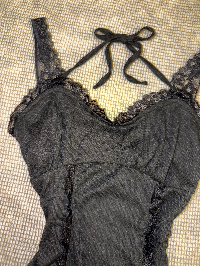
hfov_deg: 56.8
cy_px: 133
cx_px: 100
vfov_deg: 71.6
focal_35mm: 24
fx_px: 185
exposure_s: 1/7
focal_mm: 6.76
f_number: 1.78
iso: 100
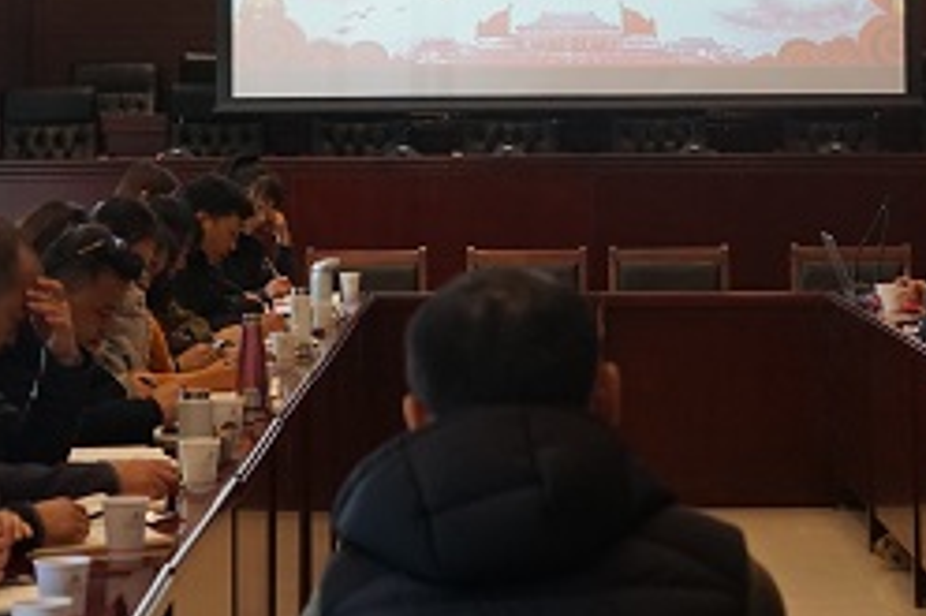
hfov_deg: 15.9
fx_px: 3316
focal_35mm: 129
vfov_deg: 10.5
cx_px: 620
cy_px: 13
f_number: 4
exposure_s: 1/160
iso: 1250
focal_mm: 40
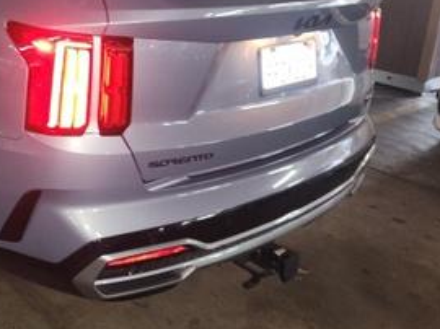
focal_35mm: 43
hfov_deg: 41.5
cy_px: 81
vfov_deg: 32.9
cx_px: 73
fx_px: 546
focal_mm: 6.4
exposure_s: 1/9.99
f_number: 1.8
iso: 656
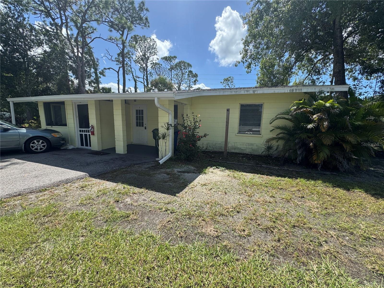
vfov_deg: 85.7
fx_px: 155
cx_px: 192
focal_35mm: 14
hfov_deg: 102.1
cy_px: 144
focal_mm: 2.22
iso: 40
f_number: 2.2
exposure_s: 1/944
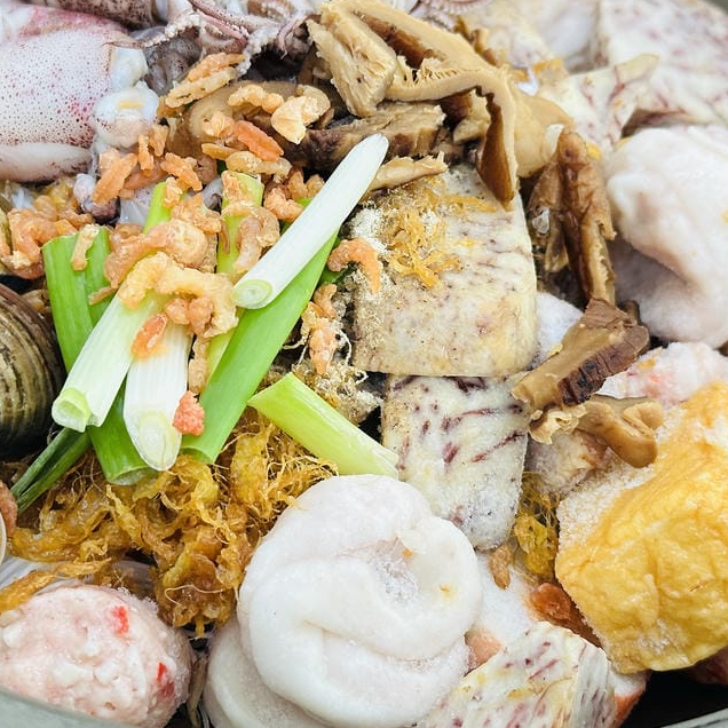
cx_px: 276
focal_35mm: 80
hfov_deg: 21.6
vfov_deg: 21.6
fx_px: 1903
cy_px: 301
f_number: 1.78
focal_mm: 6.86
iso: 160
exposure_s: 1/120
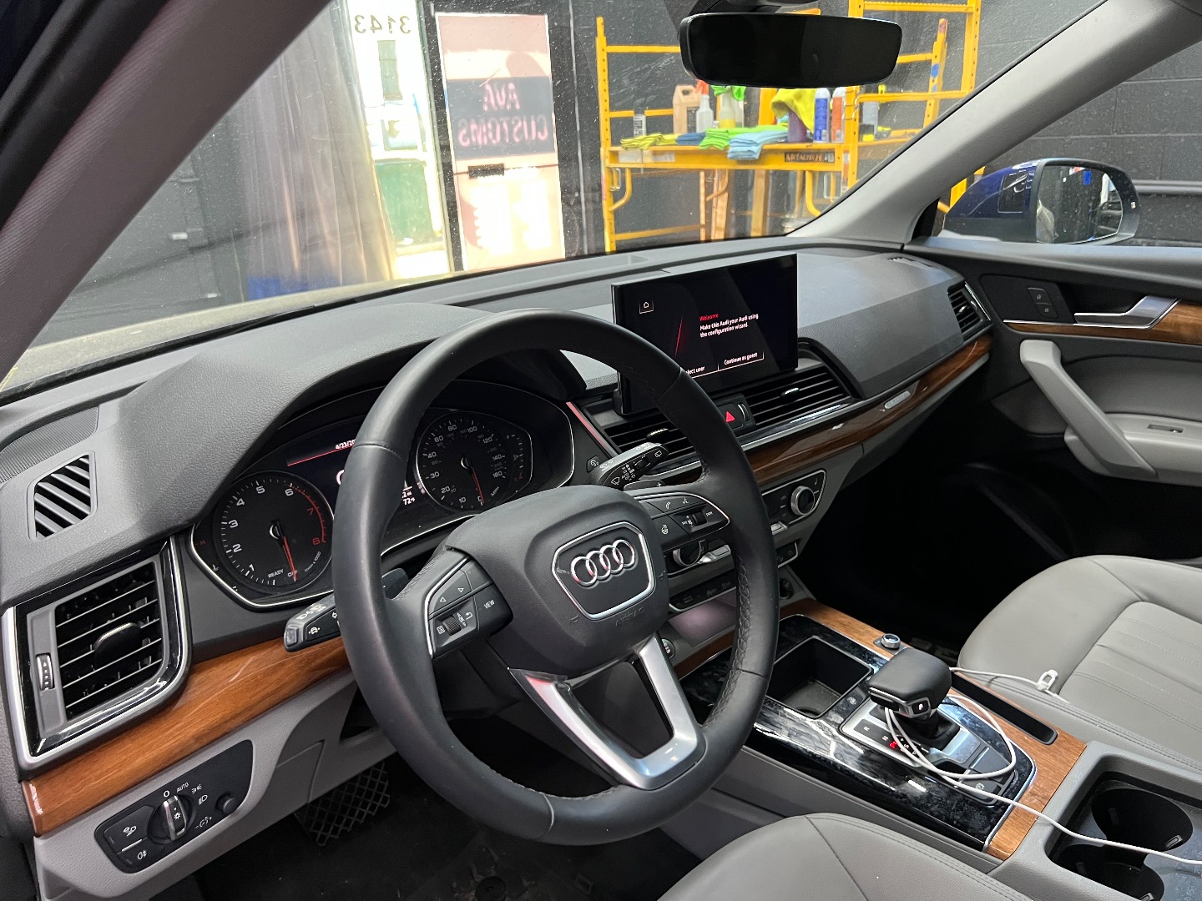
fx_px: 903
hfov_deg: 67.3
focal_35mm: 26
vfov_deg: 53.1
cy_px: 450
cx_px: 601
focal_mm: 5.7
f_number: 1.5
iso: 320
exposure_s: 1/60
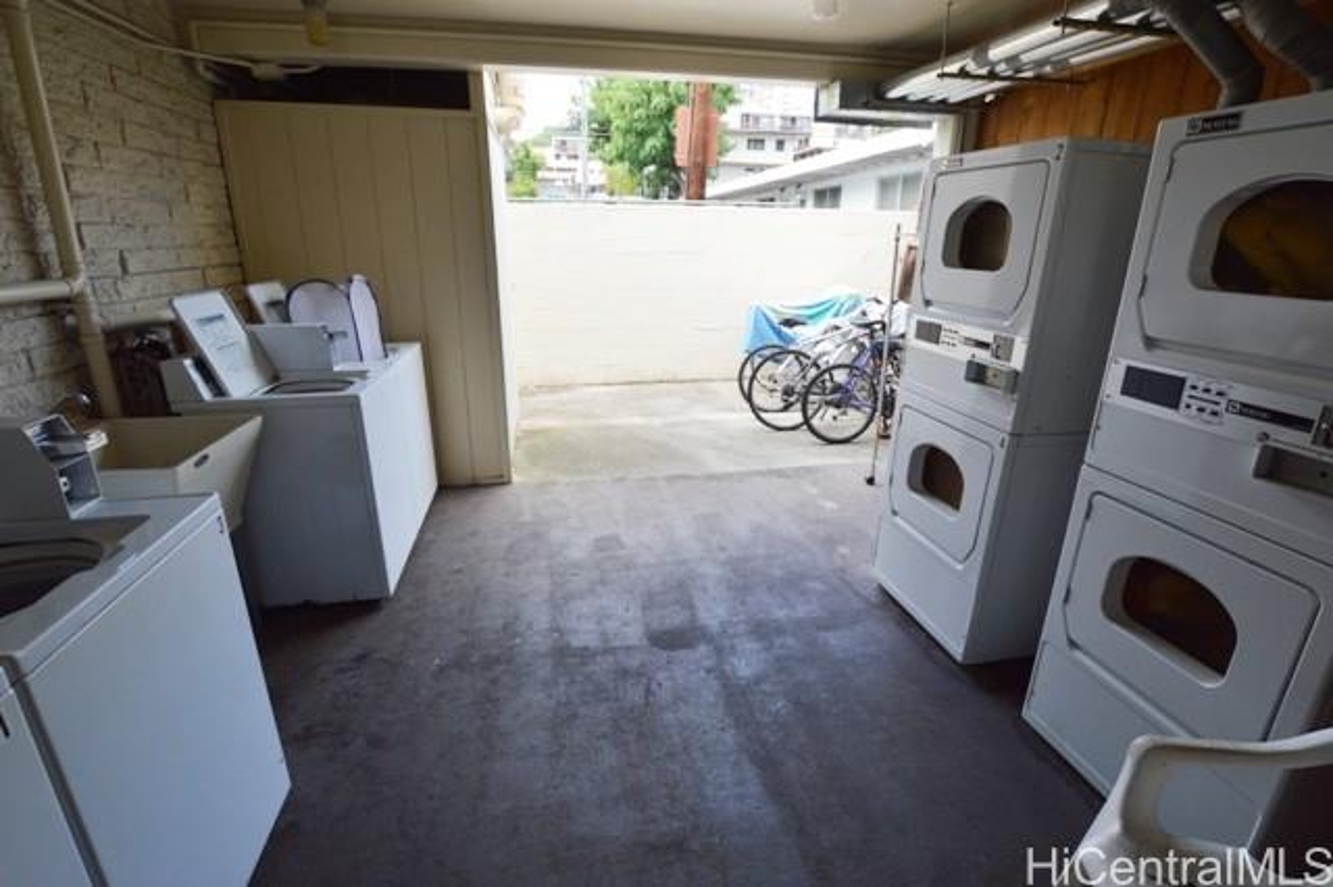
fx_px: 611
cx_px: 666
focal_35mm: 16
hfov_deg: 95.0
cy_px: 444
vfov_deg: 72.0
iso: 400
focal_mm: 11
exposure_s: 1/125
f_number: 5.6
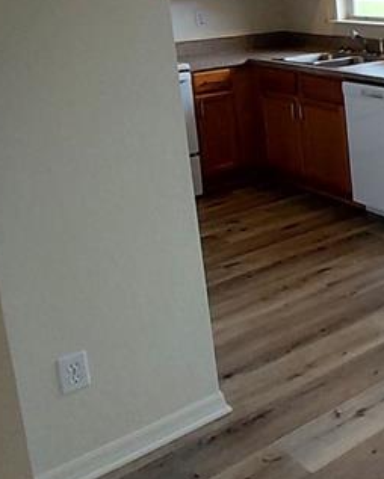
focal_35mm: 48
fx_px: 681
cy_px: 98
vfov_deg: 37.4
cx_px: 562
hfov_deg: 24.9
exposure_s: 1/60
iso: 64
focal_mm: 1.74
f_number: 2.2
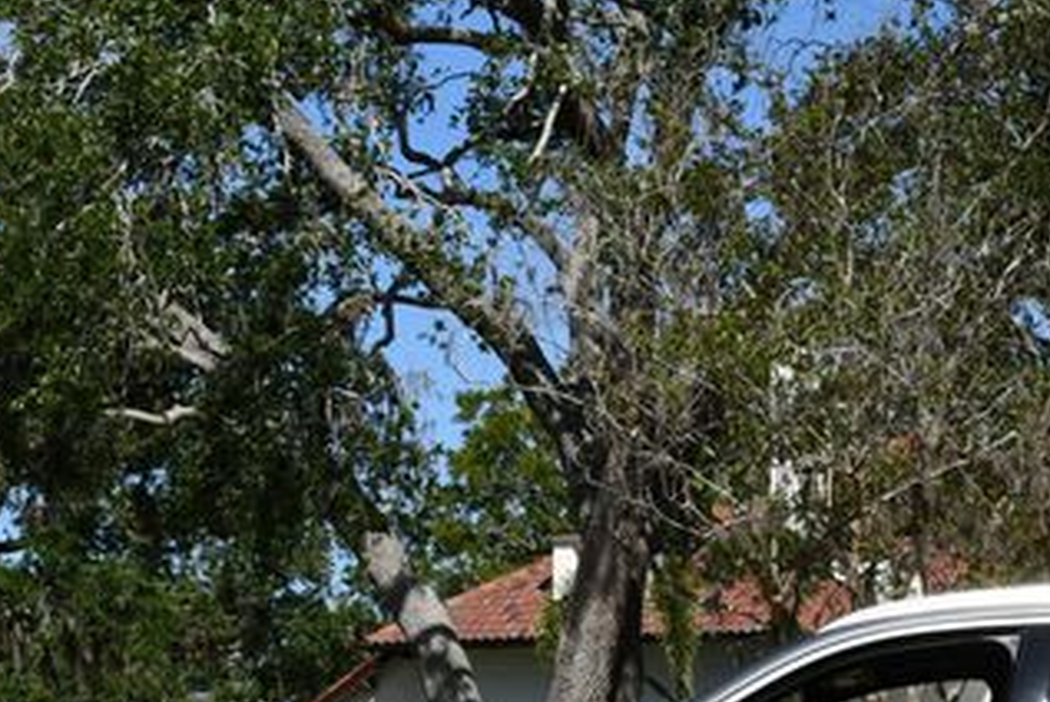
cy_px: 666
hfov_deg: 18.5
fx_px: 3182
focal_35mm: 109
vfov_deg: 12.5
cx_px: 904
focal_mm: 27
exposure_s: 1/400
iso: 100
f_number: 10
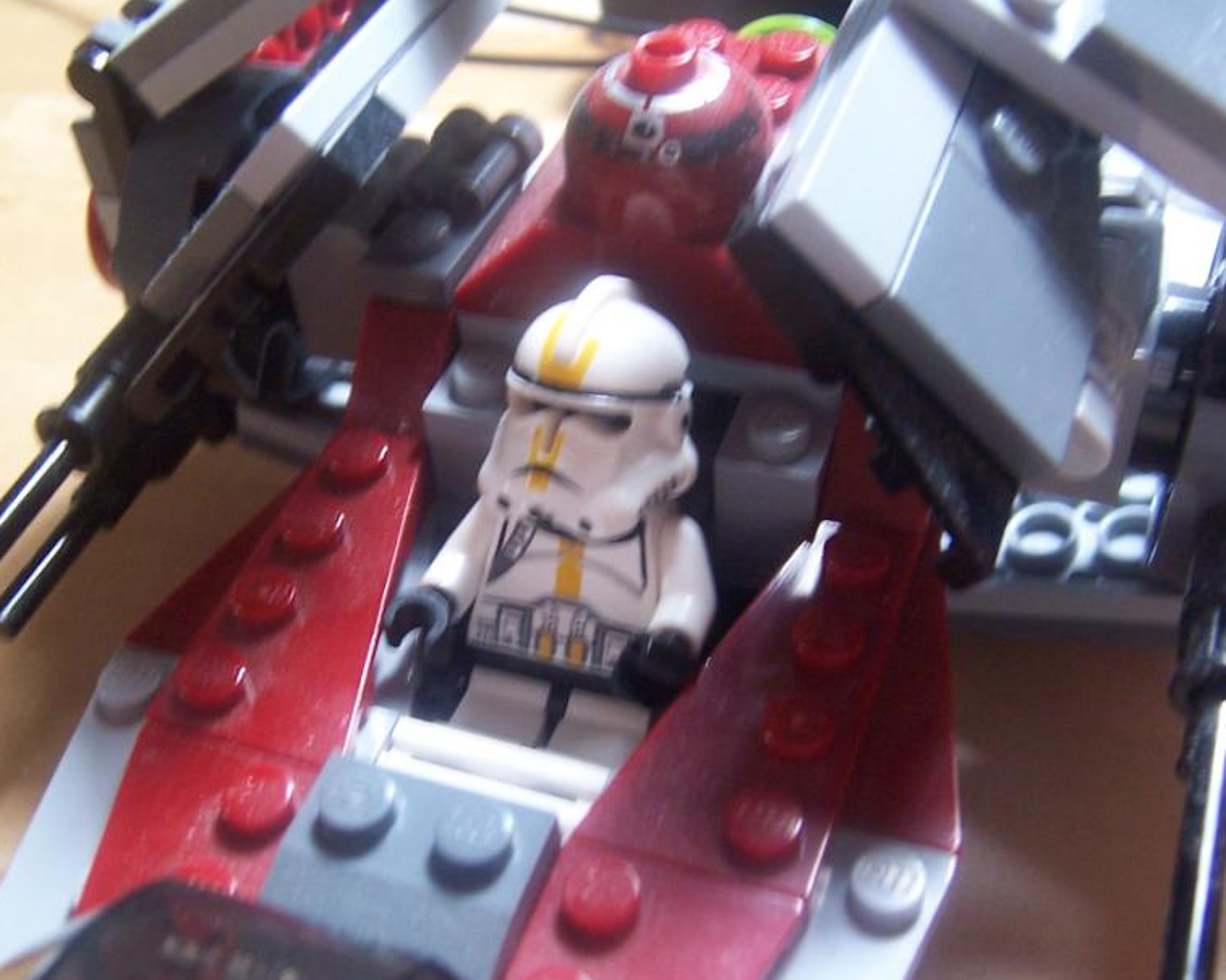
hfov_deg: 42.8
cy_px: 599
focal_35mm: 43
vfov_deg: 34.7
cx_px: 512
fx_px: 1560
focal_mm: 5.5
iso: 140
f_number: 3.4
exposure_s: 1/10
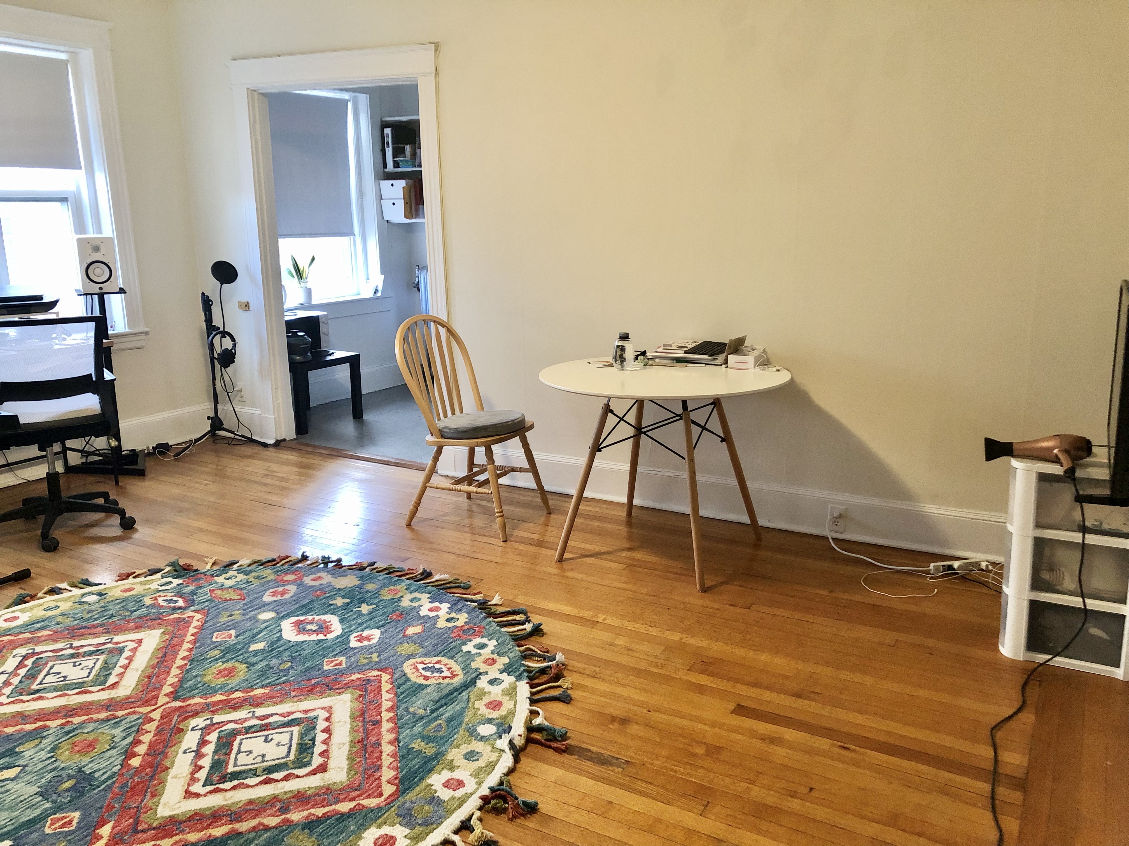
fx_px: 913
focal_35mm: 28
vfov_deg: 49.7
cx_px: 564
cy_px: 423
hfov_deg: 63.4
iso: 100
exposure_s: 1/11
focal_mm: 4
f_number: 1.8
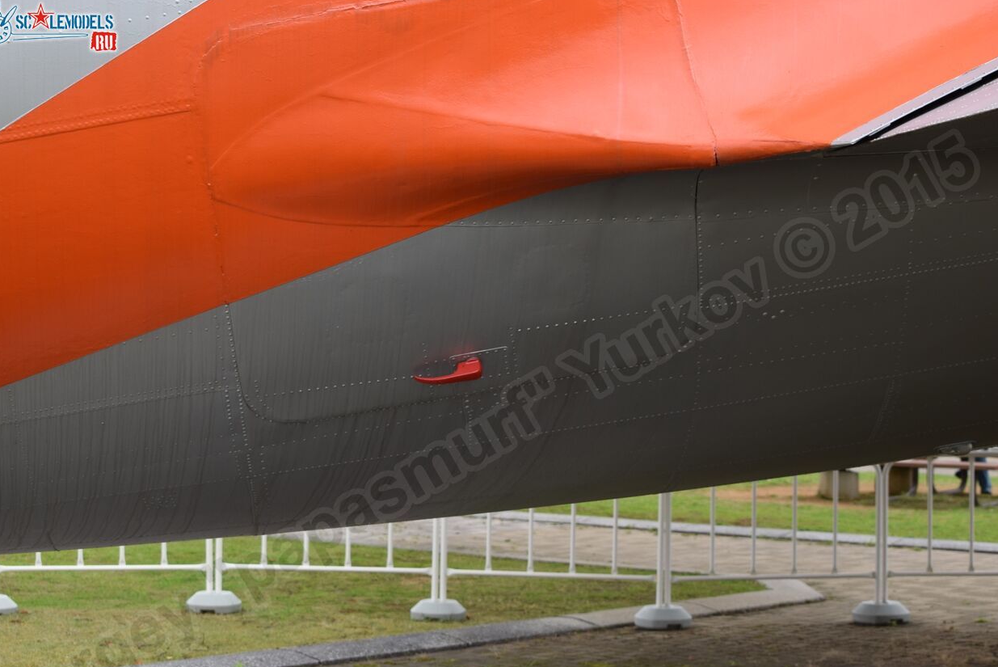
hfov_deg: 23.8
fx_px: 2372
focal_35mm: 86
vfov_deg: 16.0
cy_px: 338
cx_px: 487
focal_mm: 55
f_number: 8
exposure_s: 1/250
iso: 220
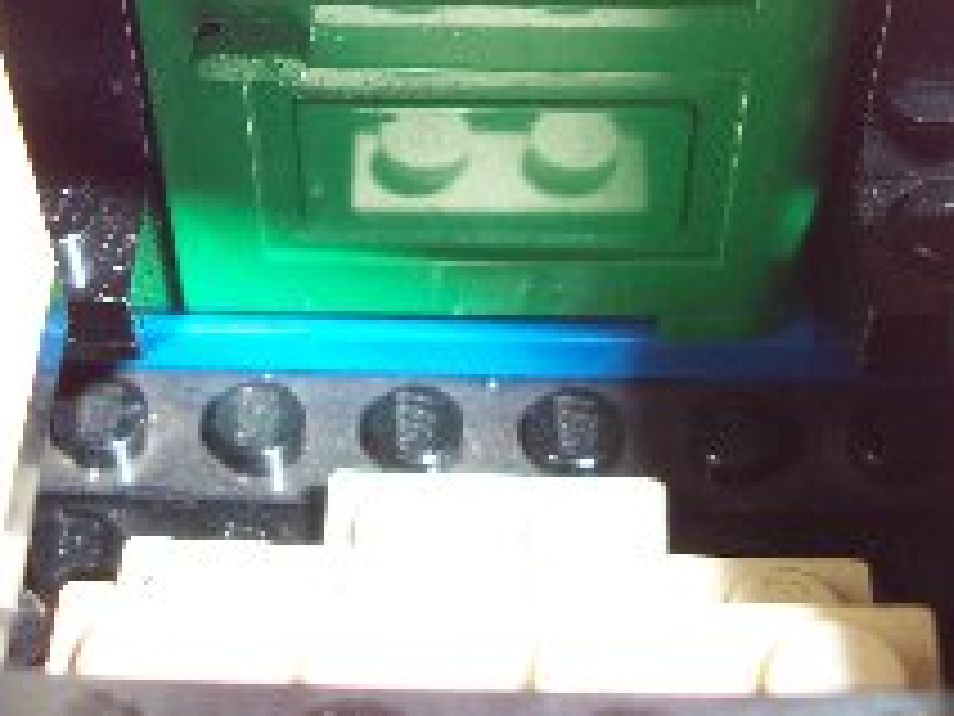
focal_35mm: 70
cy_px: 128
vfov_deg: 20.7
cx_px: 326
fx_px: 1929
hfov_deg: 27.6
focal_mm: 6.3
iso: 80
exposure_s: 1/30
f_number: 3.1
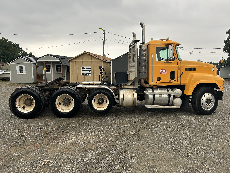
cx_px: 115
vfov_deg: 53.1
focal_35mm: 26
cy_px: 86
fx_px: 173
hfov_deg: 67.3
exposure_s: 1/367
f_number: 1.5
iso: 50
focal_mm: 5.7
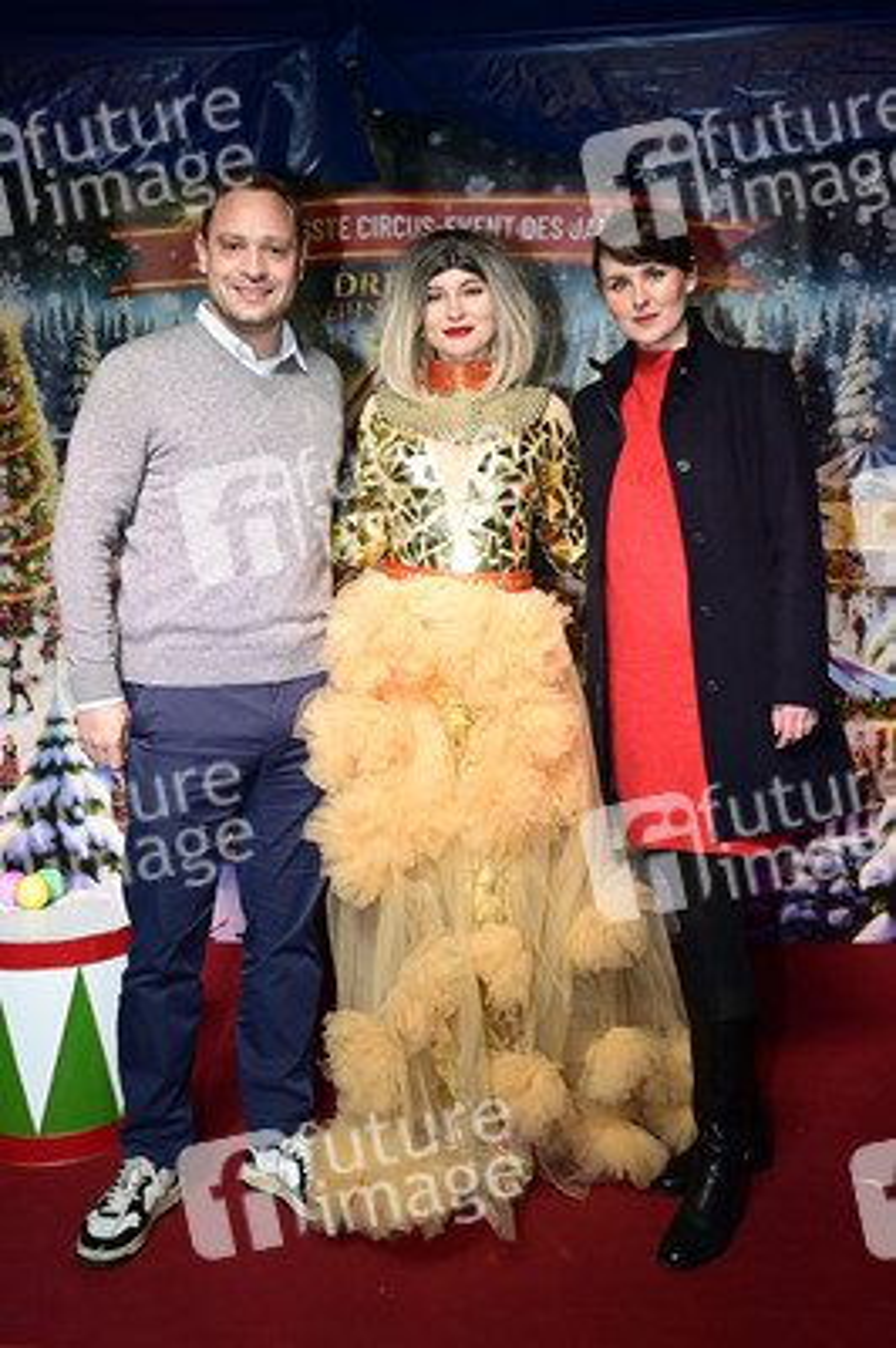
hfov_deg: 41.6
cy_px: 674
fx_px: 1178
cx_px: 448
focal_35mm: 32
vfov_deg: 59.5
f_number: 3.5
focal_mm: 31.5
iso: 1600
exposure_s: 1/160
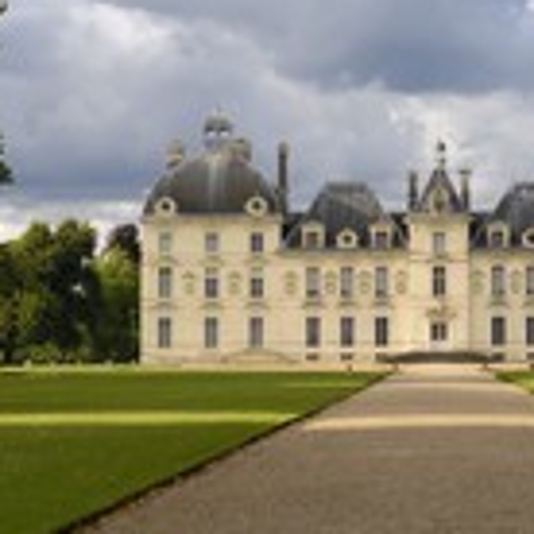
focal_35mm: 136
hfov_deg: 12.7
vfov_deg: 12.7
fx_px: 2379
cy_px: 23
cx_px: 439
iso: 100
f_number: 6.7
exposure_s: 1/160
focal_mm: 35
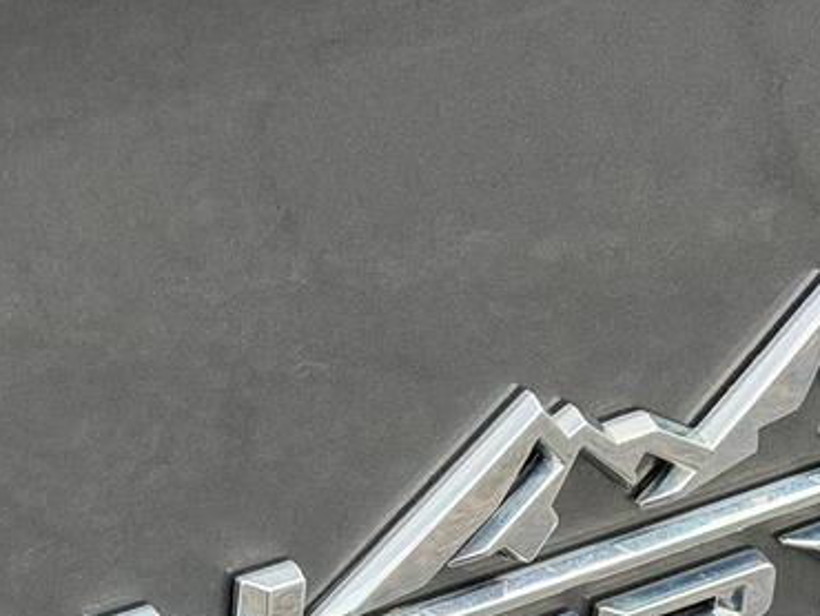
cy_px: 667
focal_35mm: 166
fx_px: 3935
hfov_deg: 11.9
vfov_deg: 8.9
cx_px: 188
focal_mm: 6.76
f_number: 1.78
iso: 100
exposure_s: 1/523
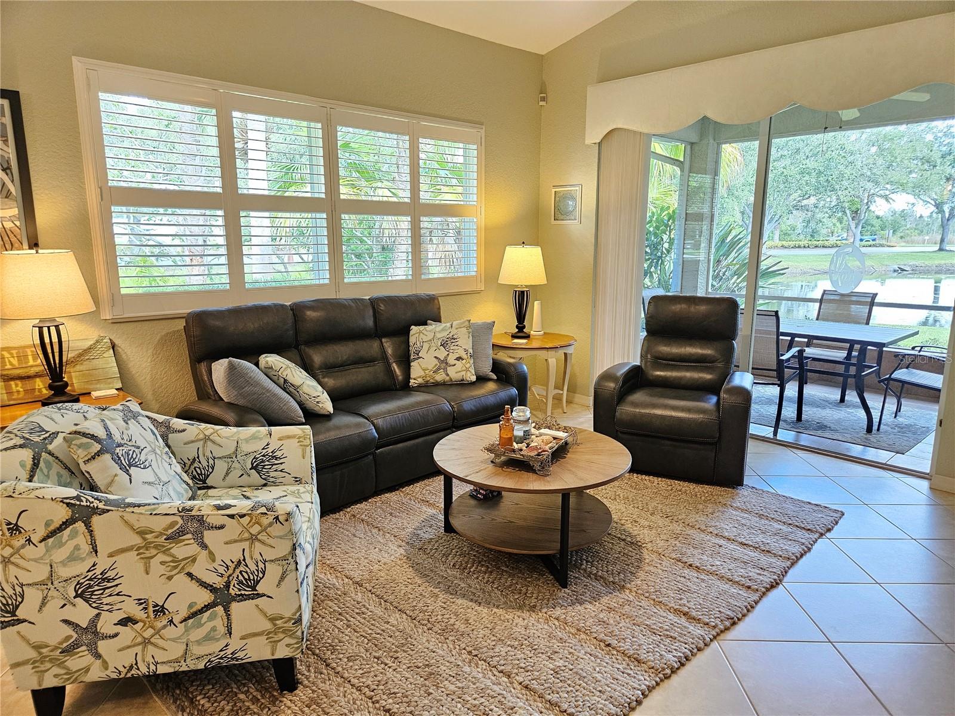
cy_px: 358
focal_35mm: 23
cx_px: 478
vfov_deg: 58.9
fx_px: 635
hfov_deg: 73.9
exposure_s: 1/120
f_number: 1.8
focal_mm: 5.4
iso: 500
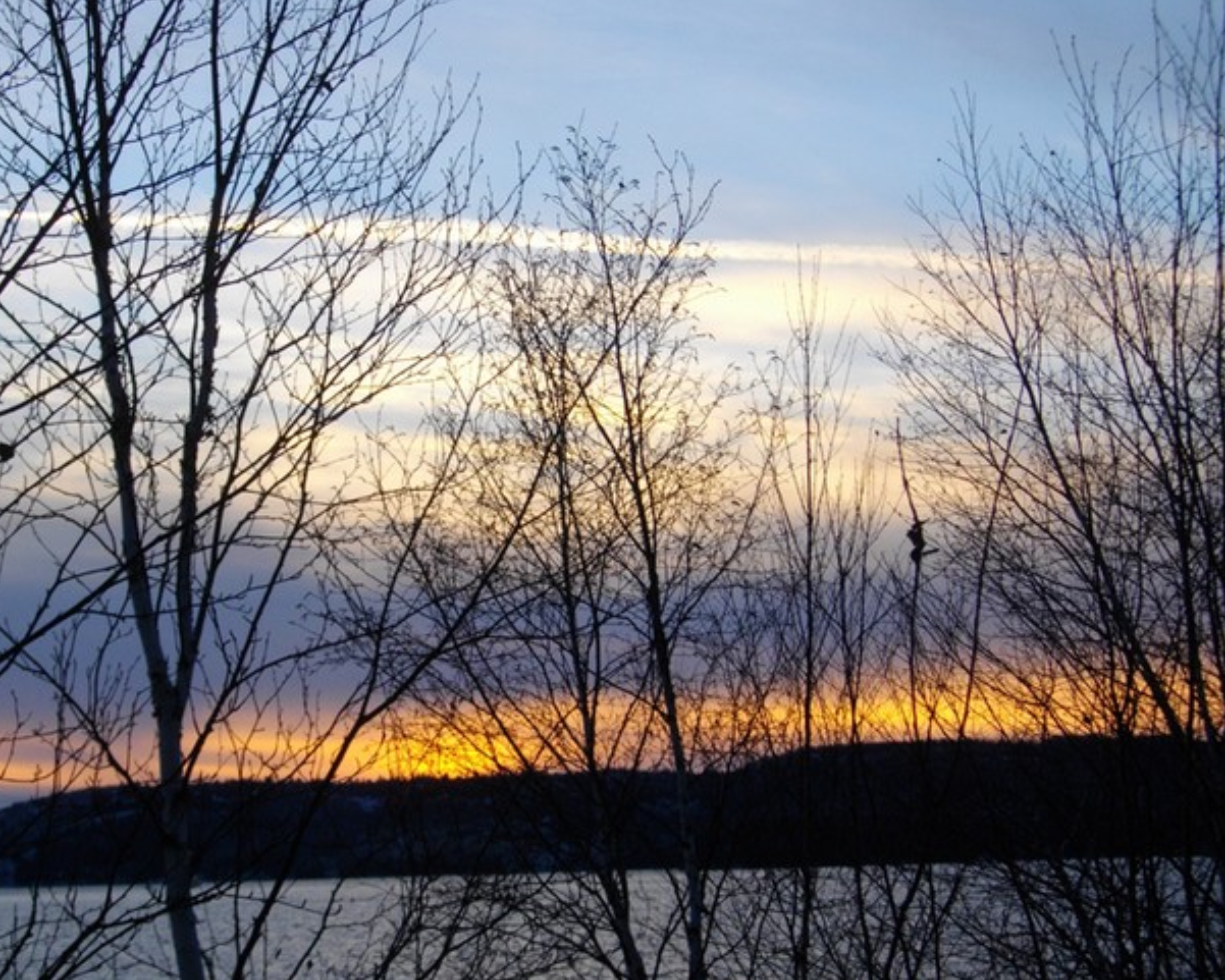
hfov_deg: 23.6
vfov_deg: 19.0
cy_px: 489
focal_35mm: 81
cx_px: 567
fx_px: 2937
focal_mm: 13.7
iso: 139
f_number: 4.6
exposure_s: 1/160
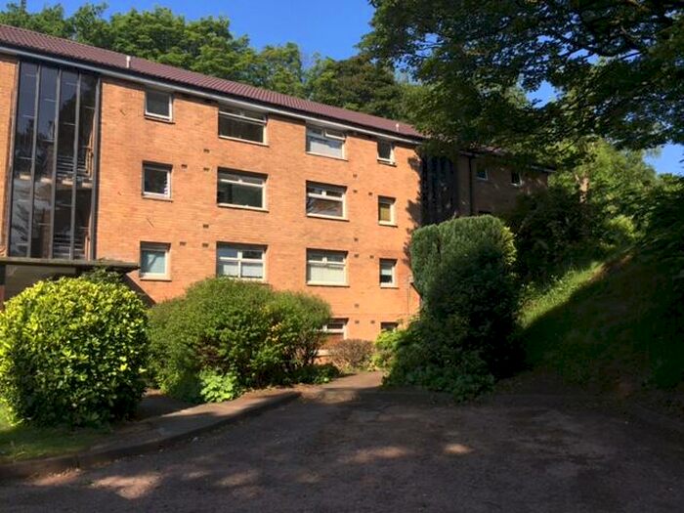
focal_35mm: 29
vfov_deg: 48.2
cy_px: 256
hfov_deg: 61.7
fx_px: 573
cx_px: 342
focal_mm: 4.15
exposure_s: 1/1980
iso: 32
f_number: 2.2
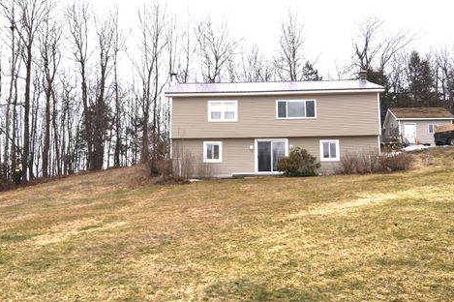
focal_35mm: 32
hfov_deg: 58.7
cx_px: 222
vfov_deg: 41.0
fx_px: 403
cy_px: 144
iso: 200
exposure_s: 1/320
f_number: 9
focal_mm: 20
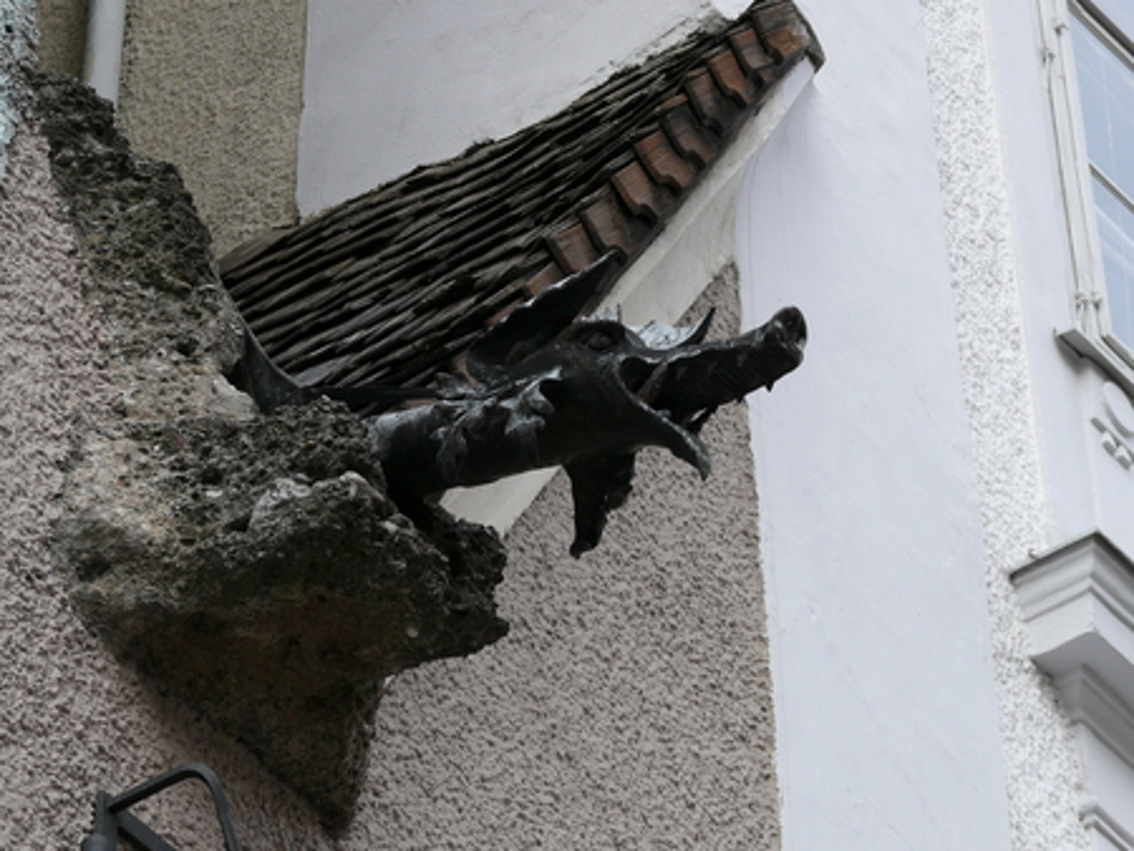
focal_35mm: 137
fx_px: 4490
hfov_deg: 14.4
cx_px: 567
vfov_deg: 10.8
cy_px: 426
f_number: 4.5
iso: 100
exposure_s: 1/200
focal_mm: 25.9
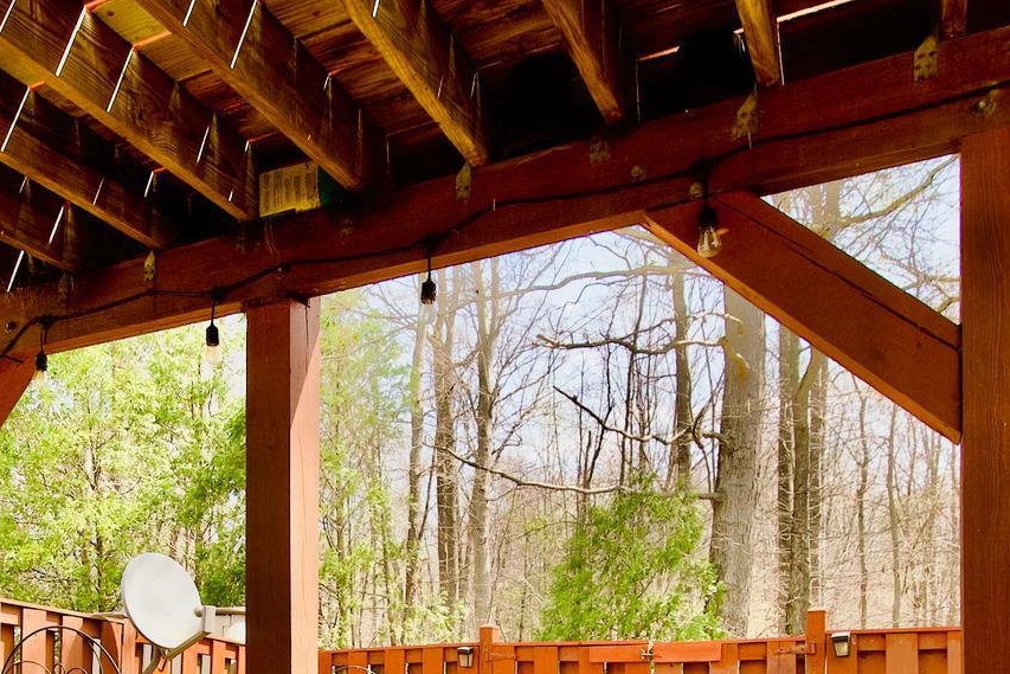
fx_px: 1010
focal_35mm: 36
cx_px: 305
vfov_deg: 34.1
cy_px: 651
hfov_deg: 51.7
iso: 110
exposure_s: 1/160
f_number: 7.1
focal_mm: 10
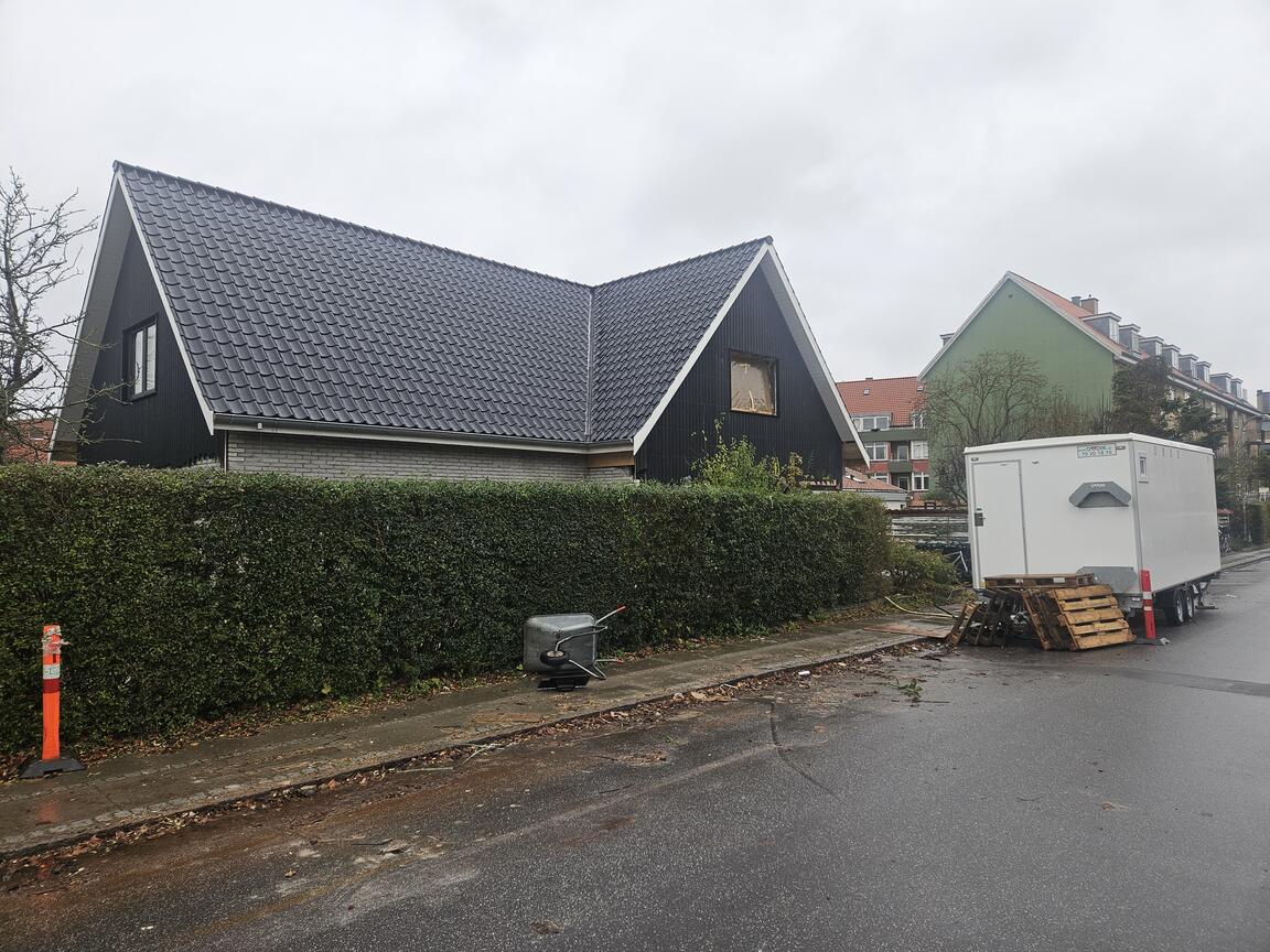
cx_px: 635
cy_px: 476
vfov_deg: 58.9
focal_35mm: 23
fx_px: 844
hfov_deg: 73.9
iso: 32
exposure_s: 1/100
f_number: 1.8
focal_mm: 5.4
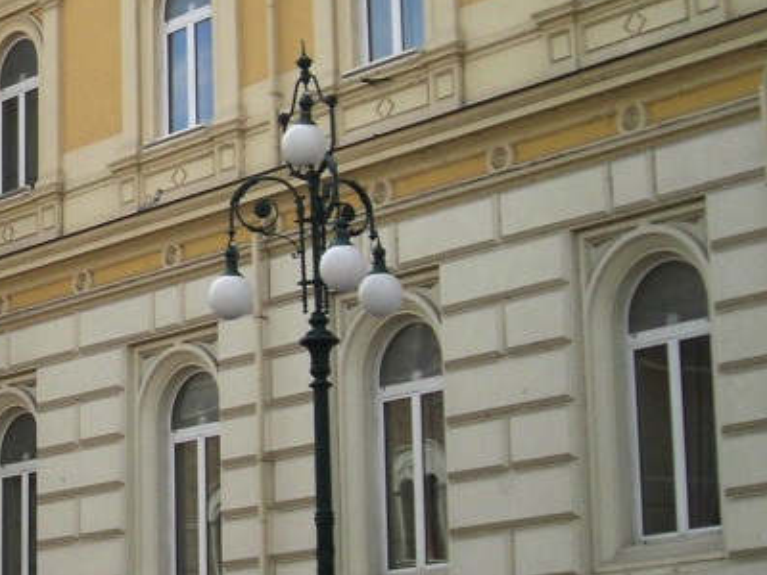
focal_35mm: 114
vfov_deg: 13.0
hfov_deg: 16.6
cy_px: 226
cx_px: -121
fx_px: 2526
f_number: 6.4
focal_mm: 6.3
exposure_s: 1/170
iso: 50
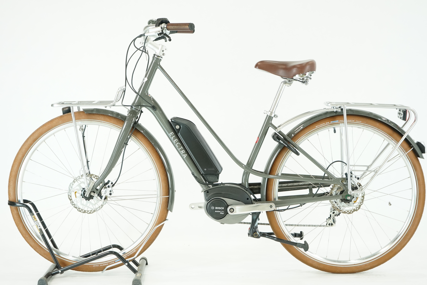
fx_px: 806
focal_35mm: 68
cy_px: 142
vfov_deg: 20.0
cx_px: 214
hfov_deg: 29.7
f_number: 5.6
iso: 2500
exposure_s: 1/200
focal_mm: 68
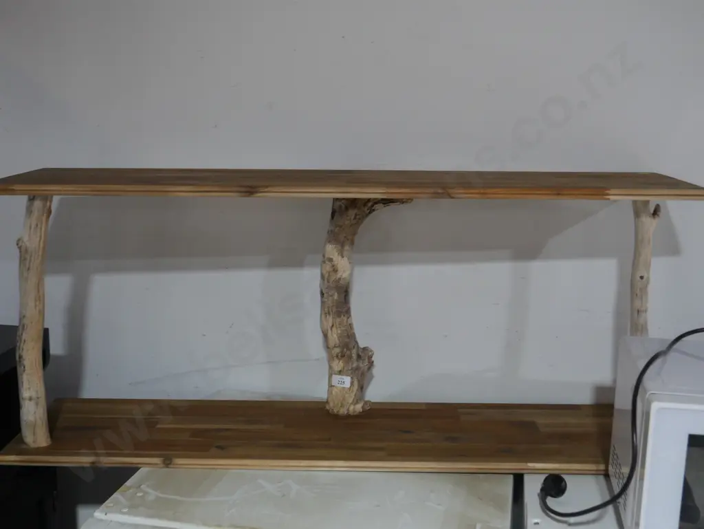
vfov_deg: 32.9
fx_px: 895
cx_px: 352
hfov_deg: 42.9
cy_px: 264
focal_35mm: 44
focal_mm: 22
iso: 1000
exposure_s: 1/60
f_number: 4.7
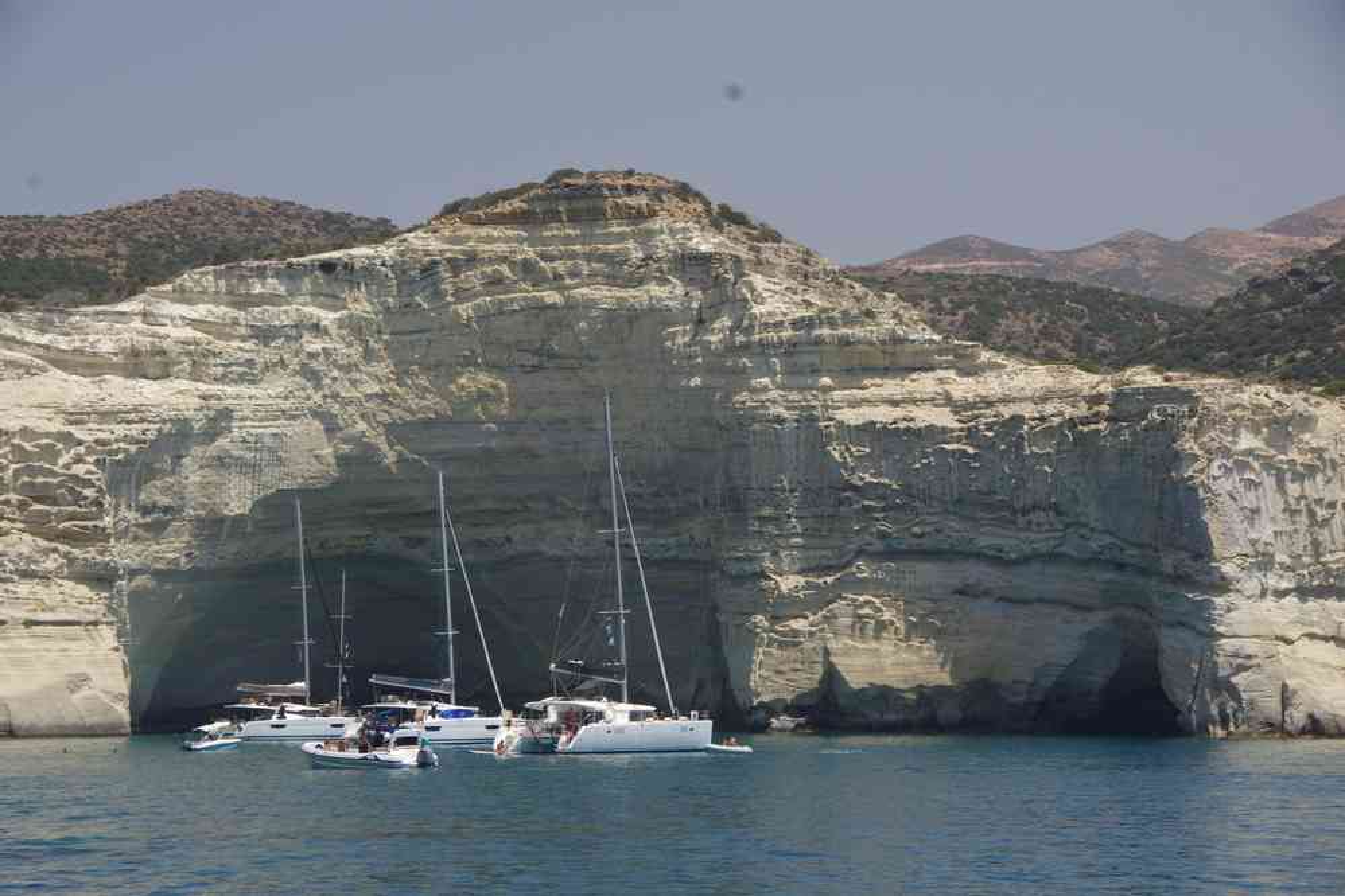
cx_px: 672
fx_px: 3250
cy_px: 448
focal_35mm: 87
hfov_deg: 23.4
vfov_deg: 15.7
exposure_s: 1/100
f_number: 11
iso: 200
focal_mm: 57.5
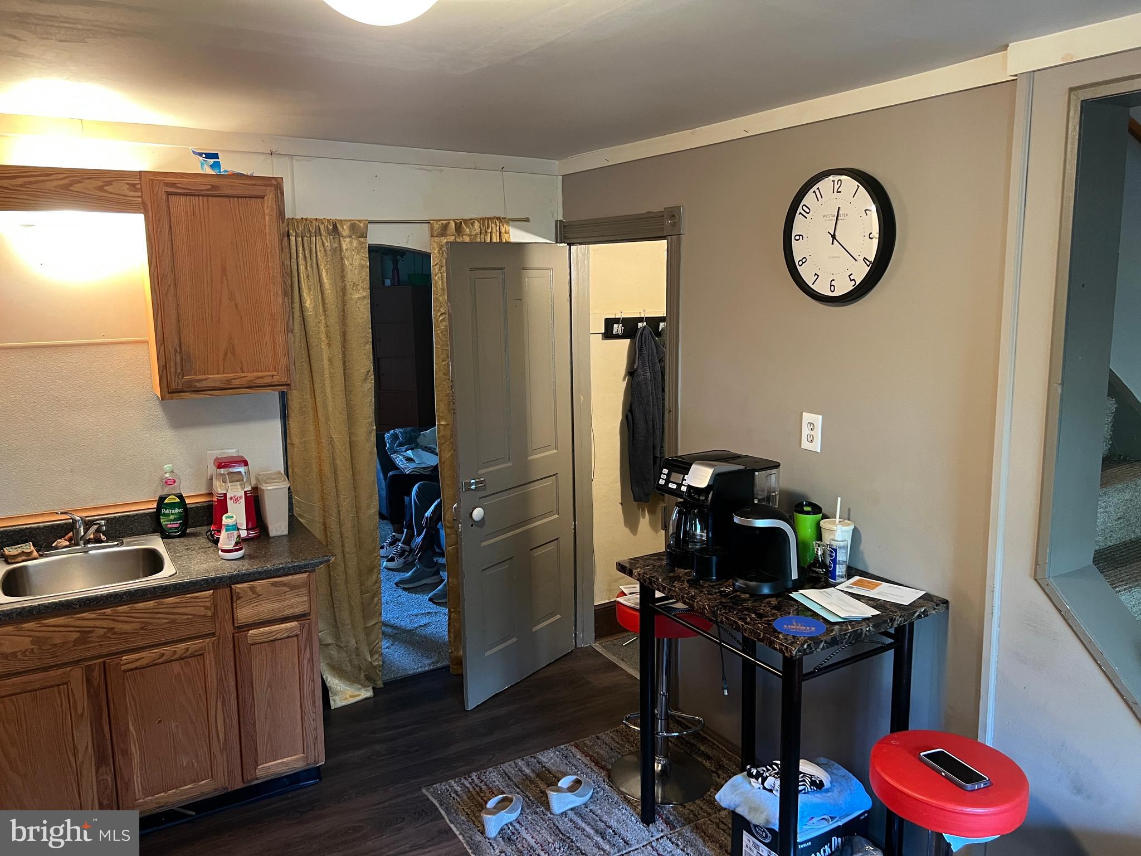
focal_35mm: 26
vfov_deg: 53.1
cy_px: 428
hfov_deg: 67.3
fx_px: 857
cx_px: 570
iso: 400
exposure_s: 1/40
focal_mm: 5.7
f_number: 1.5
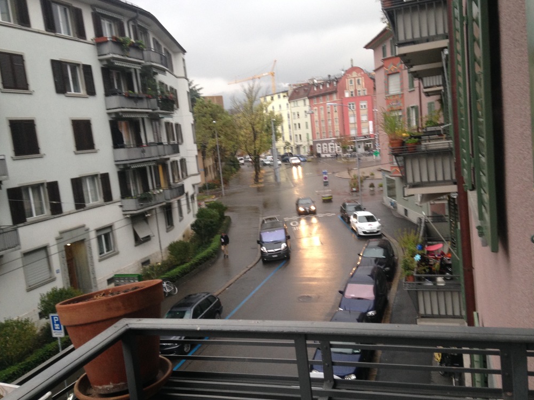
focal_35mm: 34
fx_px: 524
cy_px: 202
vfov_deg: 41.8
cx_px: 273
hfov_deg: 54.0
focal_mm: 4.12
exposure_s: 1/20
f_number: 2.4
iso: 80
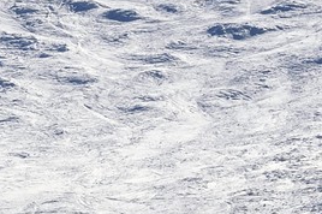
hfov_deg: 7.3
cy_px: 58
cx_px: -620
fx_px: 2242
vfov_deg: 5.5
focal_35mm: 251
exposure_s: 1/400
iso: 200
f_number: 11
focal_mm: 42
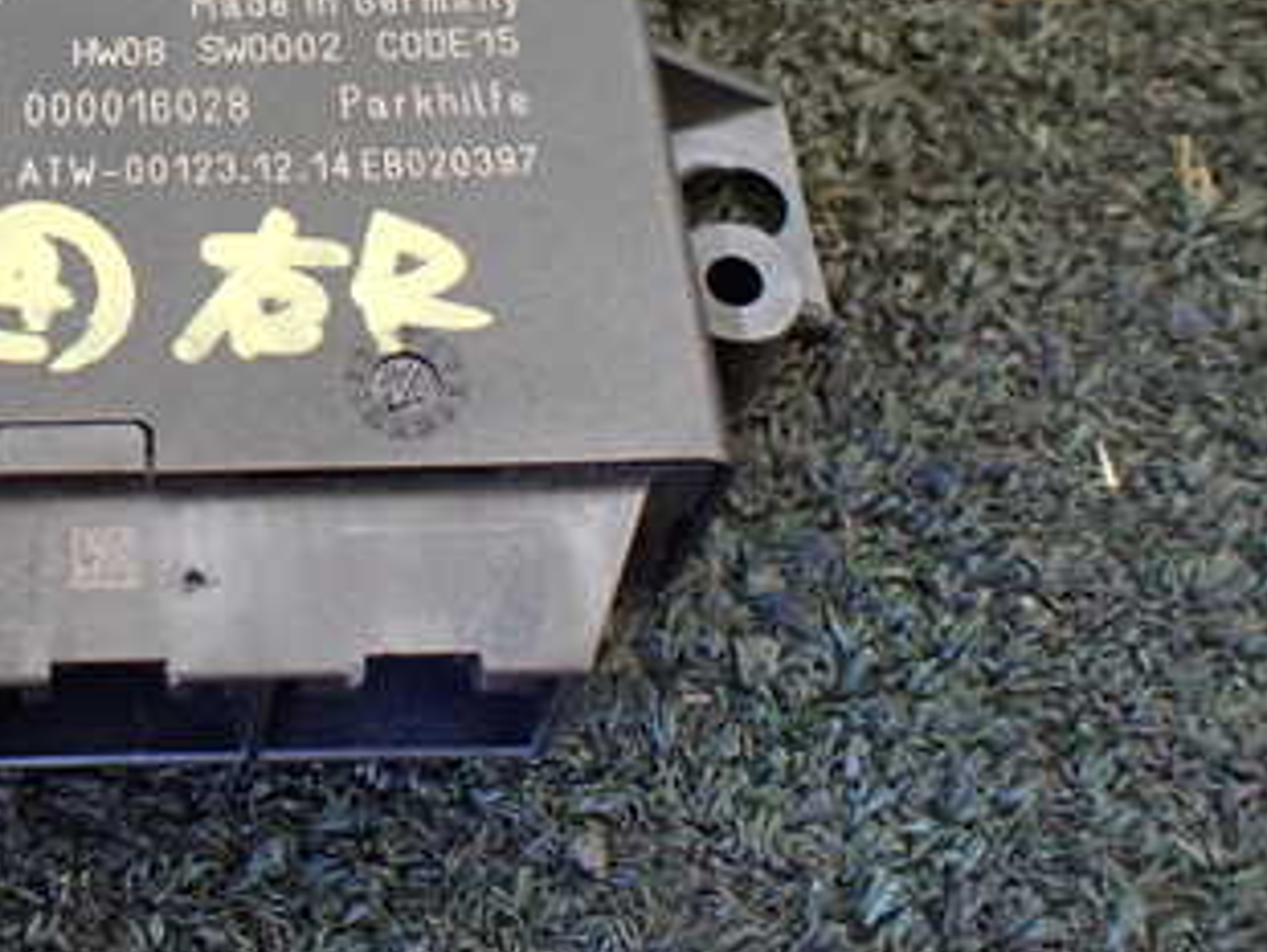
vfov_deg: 24.8
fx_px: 2125
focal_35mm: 58
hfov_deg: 31.1
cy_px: 172
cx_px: 45
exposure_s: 1/50
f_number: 2.3
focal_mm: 5.4
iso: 800
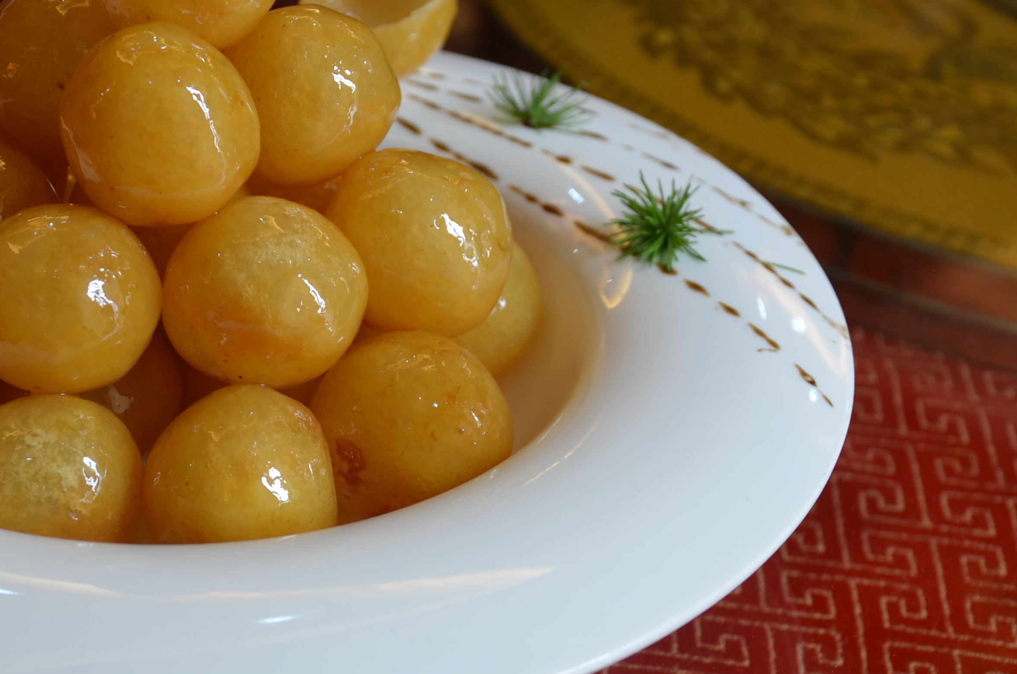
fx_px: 2311
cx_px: 384
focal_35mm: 82
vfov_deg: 16.6
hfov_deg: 24.7
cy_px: 324
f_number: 4
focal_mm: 26
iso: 100
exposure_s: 1/20
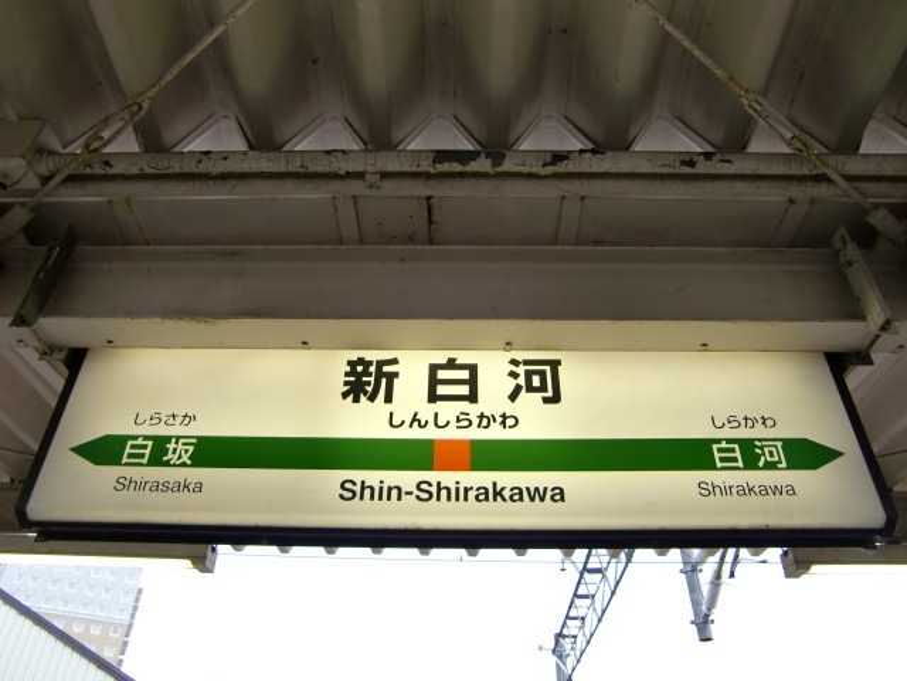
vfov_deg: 49.7
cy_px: 340
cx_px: 454
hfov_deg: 63.4
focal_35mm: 28
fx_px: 734
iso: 64
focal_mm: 4.9
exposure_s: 1/100
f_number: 2.6
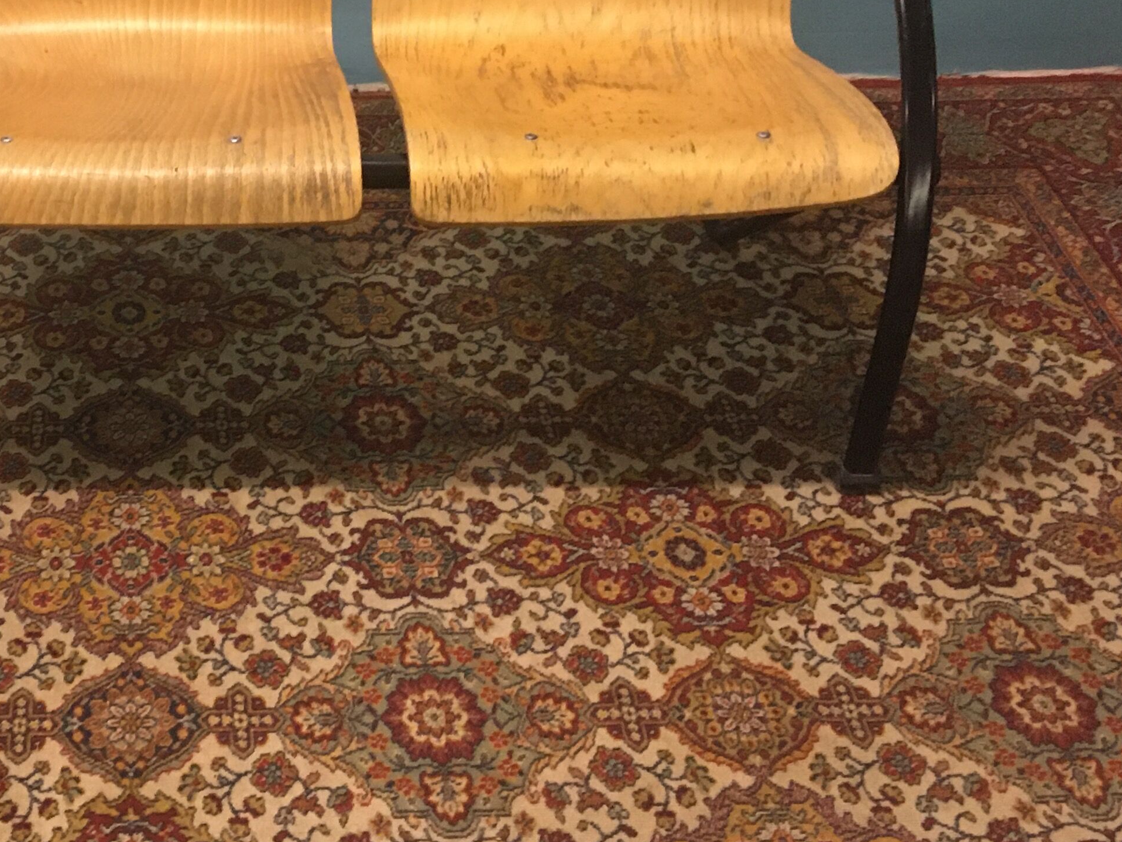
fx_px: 1977
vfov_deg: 23.8
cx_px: 147
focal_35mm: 61
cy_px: 208
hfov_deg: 30.5
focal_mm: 4.15
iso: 250
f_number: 2.2
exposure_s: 1/33
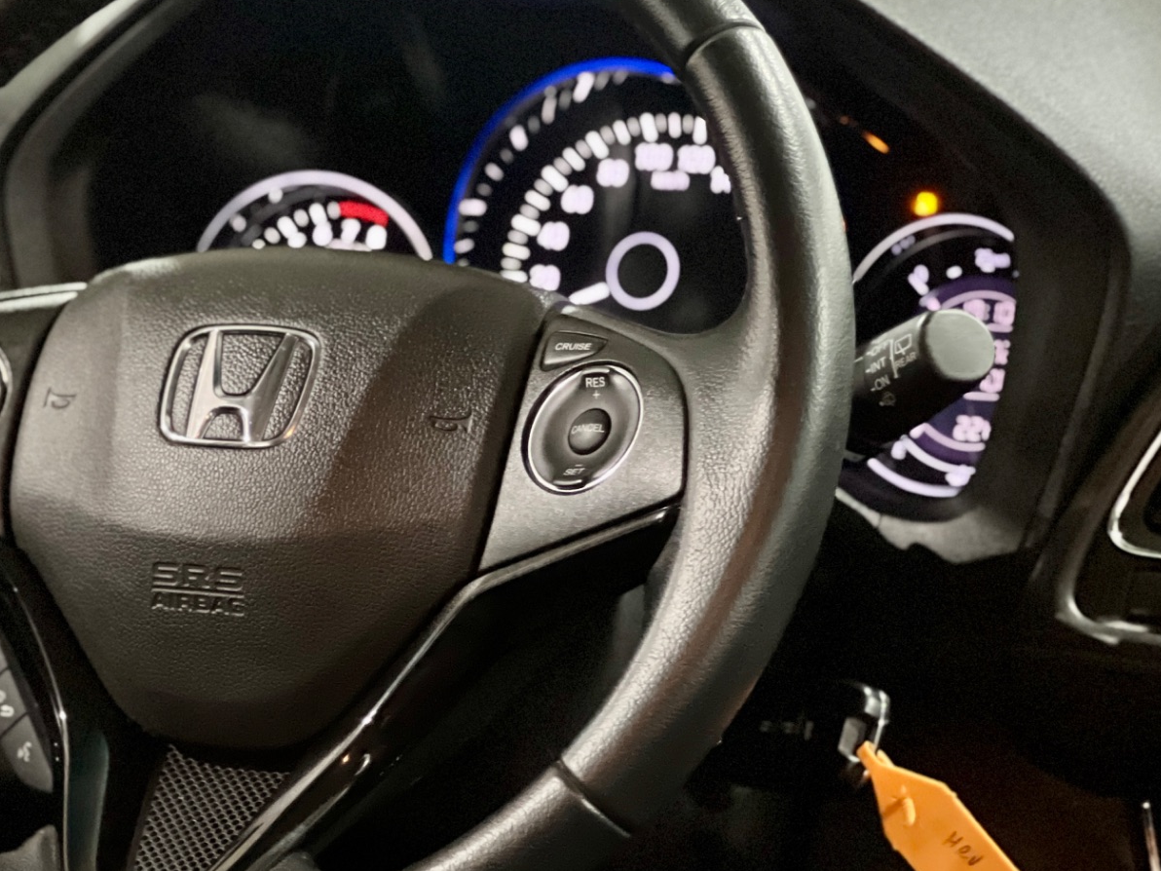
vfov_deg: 12.0
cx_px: 295
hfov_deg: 15.8
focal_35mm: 124
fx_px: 4159
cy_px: 392
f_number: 2.8
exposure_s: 1/15
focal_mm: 9
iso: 1250
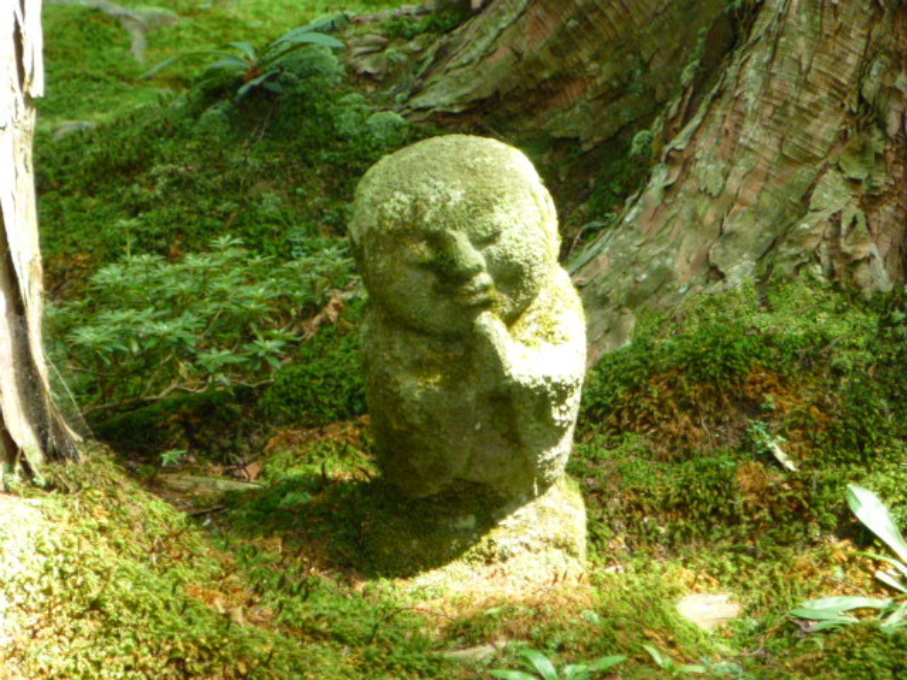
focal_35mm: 227
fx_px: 5948
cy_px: 340
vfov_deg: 6.5
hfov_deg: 8.7
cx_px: 454
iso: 800
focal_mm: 40.5
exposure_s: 1/30
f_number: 5.9
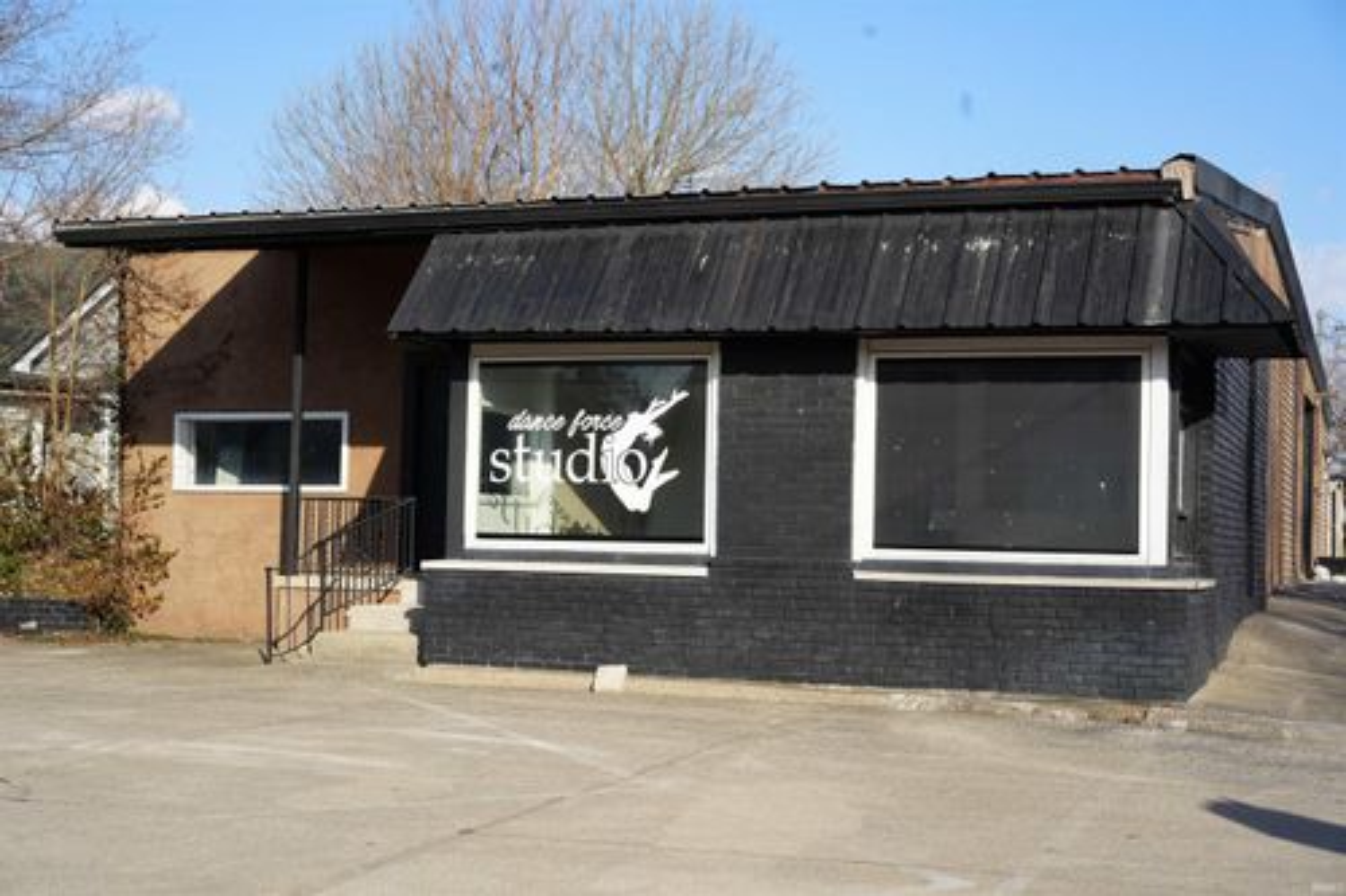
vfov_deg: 24.6
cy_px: 448
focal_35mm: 55
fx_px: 2056
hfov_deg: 36.3
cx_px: 673
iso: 100
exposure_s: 1/160
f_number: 10
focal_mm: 55
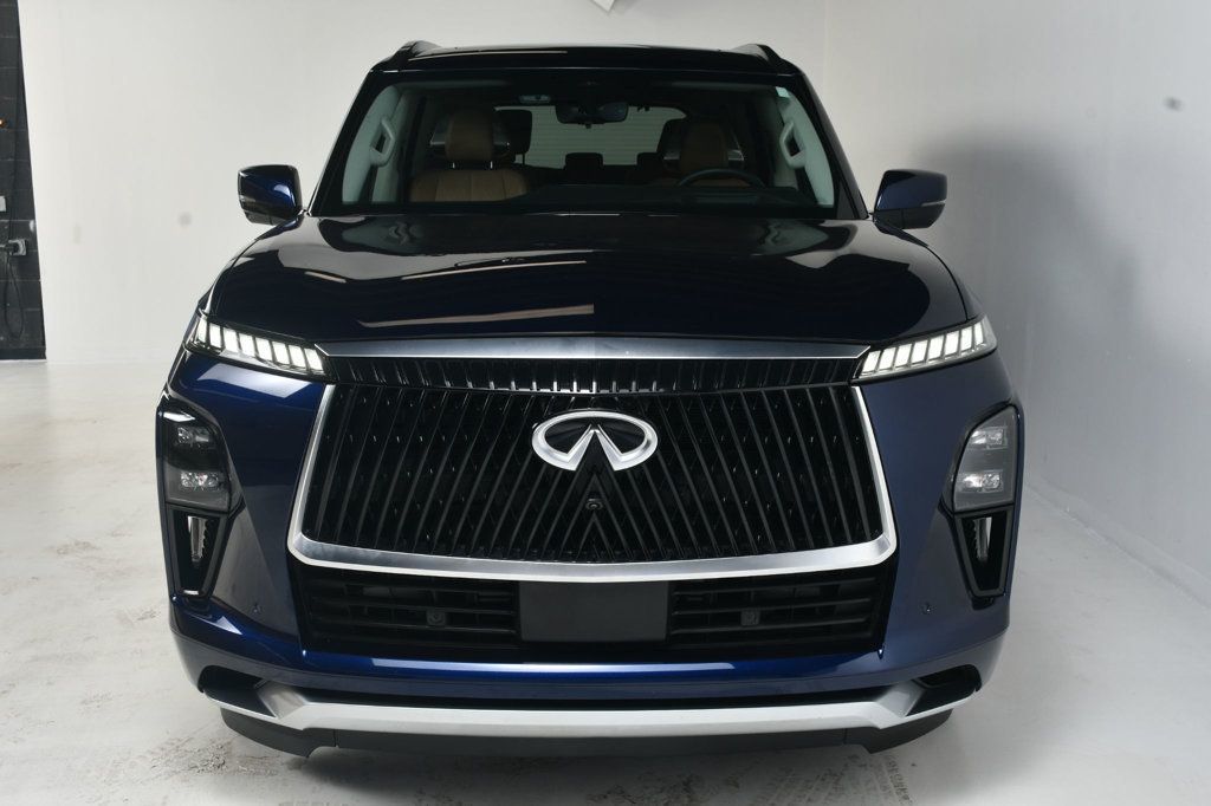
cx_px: 606
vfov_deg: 34.2
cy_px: 403
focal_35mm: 39
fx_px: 1311
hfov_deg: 49.6
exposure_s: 1/160
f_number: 11
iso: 100
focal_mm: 26
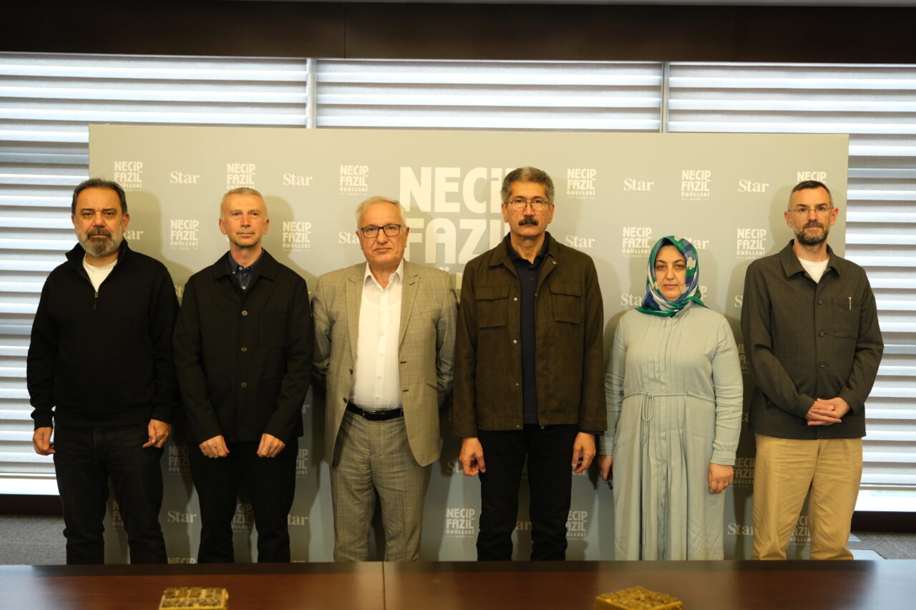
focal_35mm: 44
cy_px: 305
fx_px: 1119
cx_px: 458
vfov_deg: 30.5
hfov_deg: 44.5
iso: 800
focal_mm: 29.2
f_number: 2.8
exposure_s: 1/60
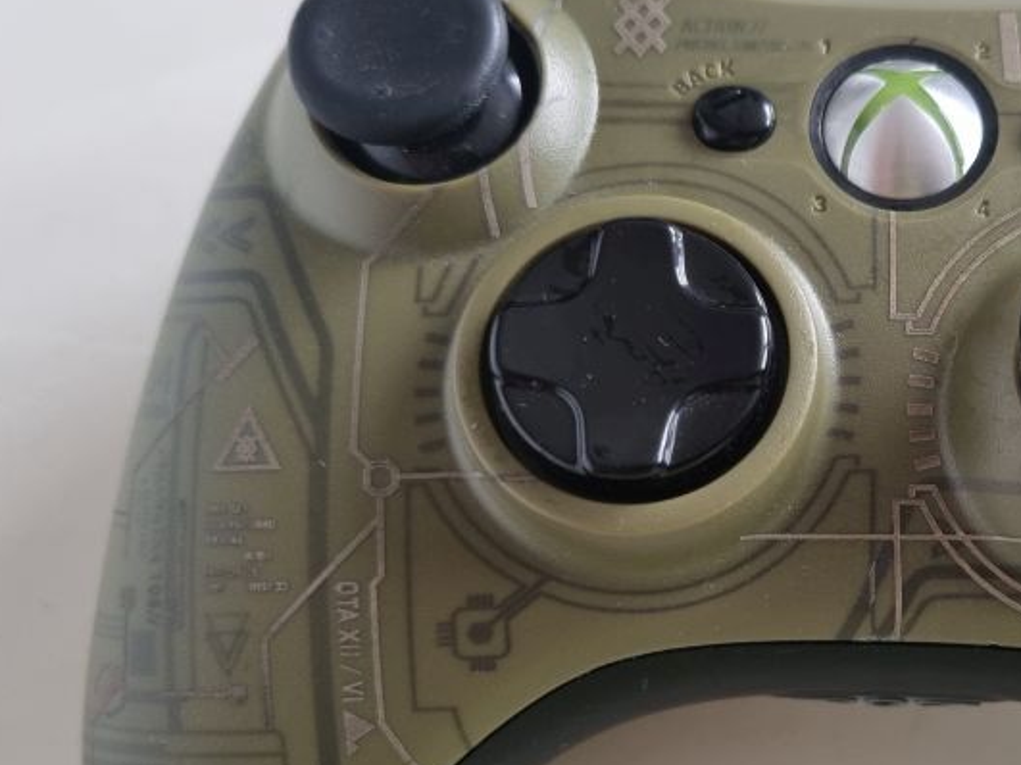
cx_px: 886
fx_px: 1445
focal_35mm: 49
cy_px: 452
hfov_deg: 36.8
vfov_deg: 29.6
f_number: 1.8
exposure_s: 1/100
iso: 160
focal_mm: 5.4
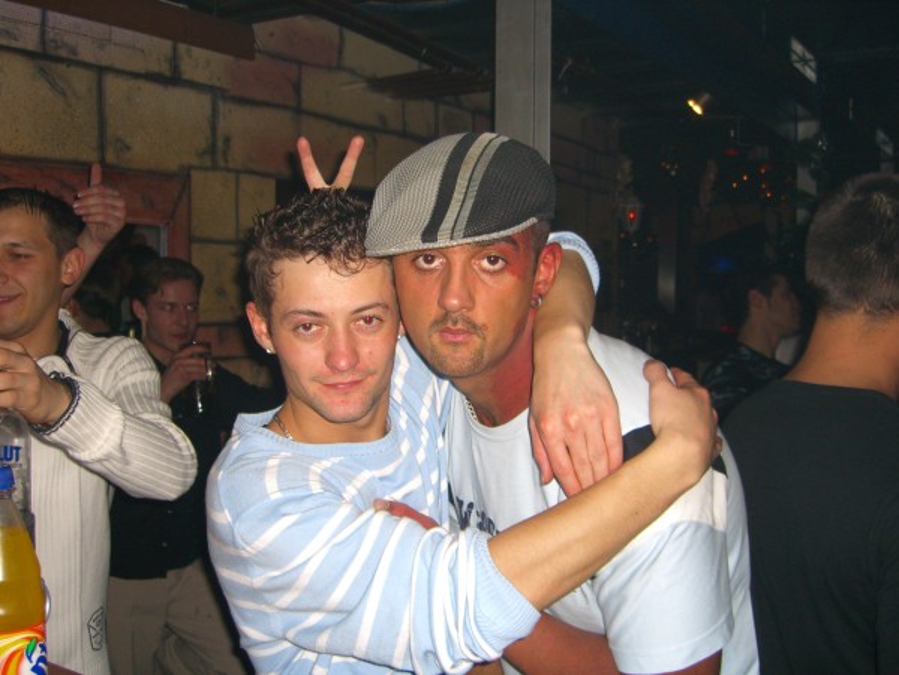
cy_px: 338
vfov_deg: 37.7
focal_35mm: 38
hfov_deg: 49.0
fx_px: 987
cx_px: 450
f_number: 2.8
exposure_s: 1/60
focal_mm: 7.9
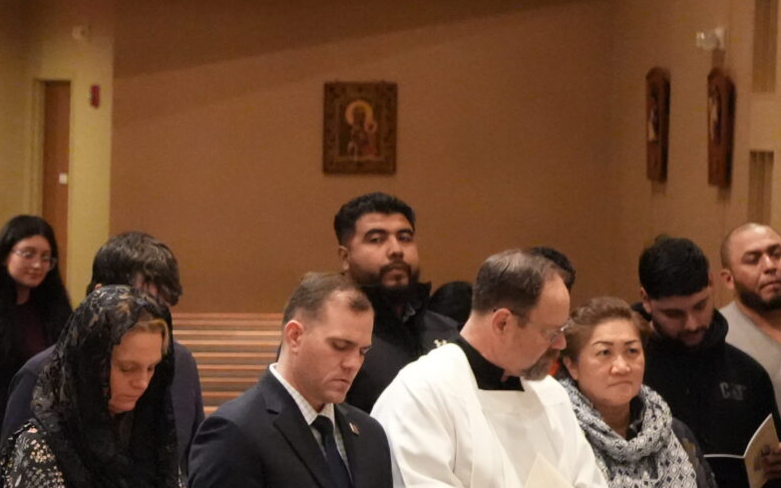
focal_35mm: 220
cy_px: 488
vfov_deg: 5.9
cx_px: -379
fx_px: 4682
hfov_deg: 9.3
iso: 12800
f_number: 5.6
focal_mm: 66
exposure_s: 1/80
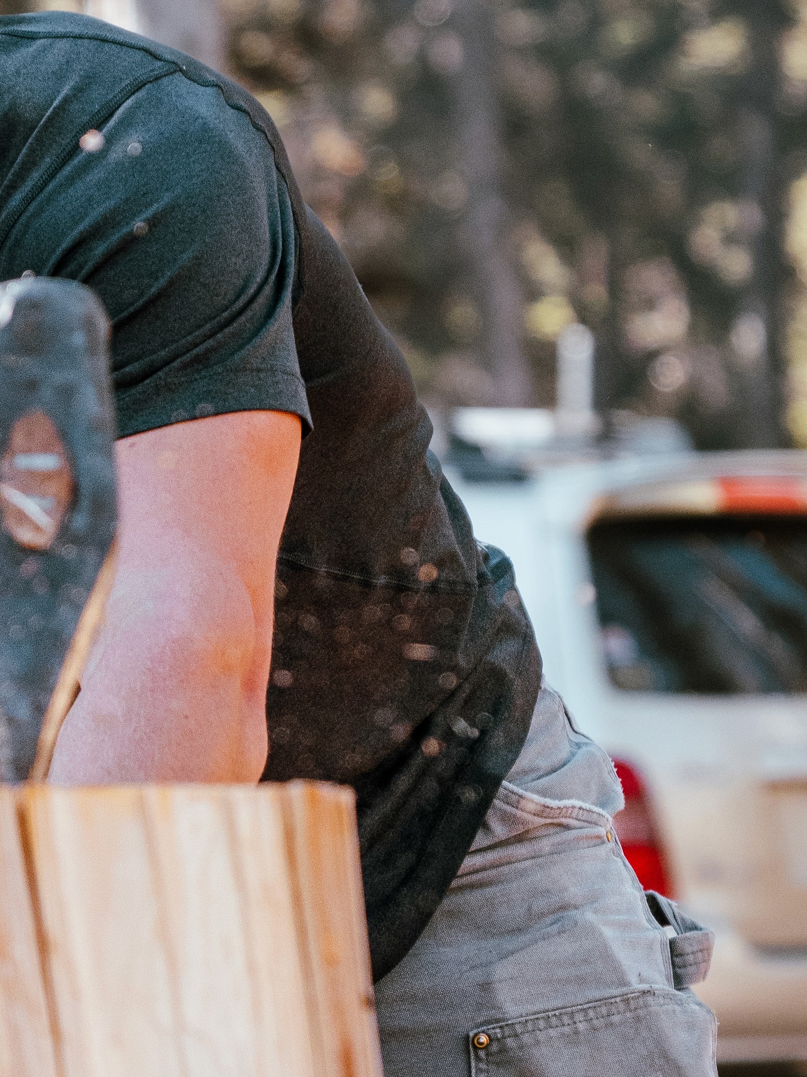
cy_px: 955
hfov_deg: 5.7
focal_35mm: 262
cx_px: 366
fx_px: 8146
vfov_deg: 7.5
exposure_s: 1/1000
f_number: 2.8
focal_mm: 59
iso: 800
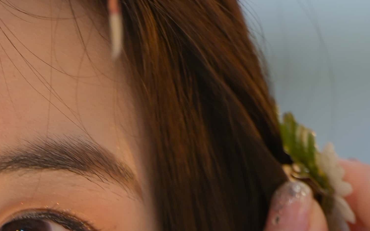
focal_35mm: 1009
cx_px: -89
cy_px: 689
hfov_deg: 2.1
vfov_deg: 1.3
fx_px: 10174
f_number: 3.5
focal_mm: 180
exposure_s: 1/200
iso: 125
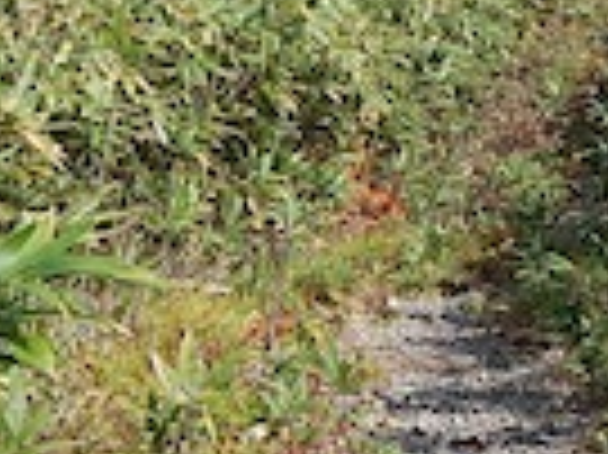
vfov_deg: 16.9
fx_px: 1457
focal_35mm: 83
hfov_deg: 23.4
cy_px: -108
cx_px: 446
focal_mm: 5
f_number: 3.9
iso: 125
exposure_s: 1/640
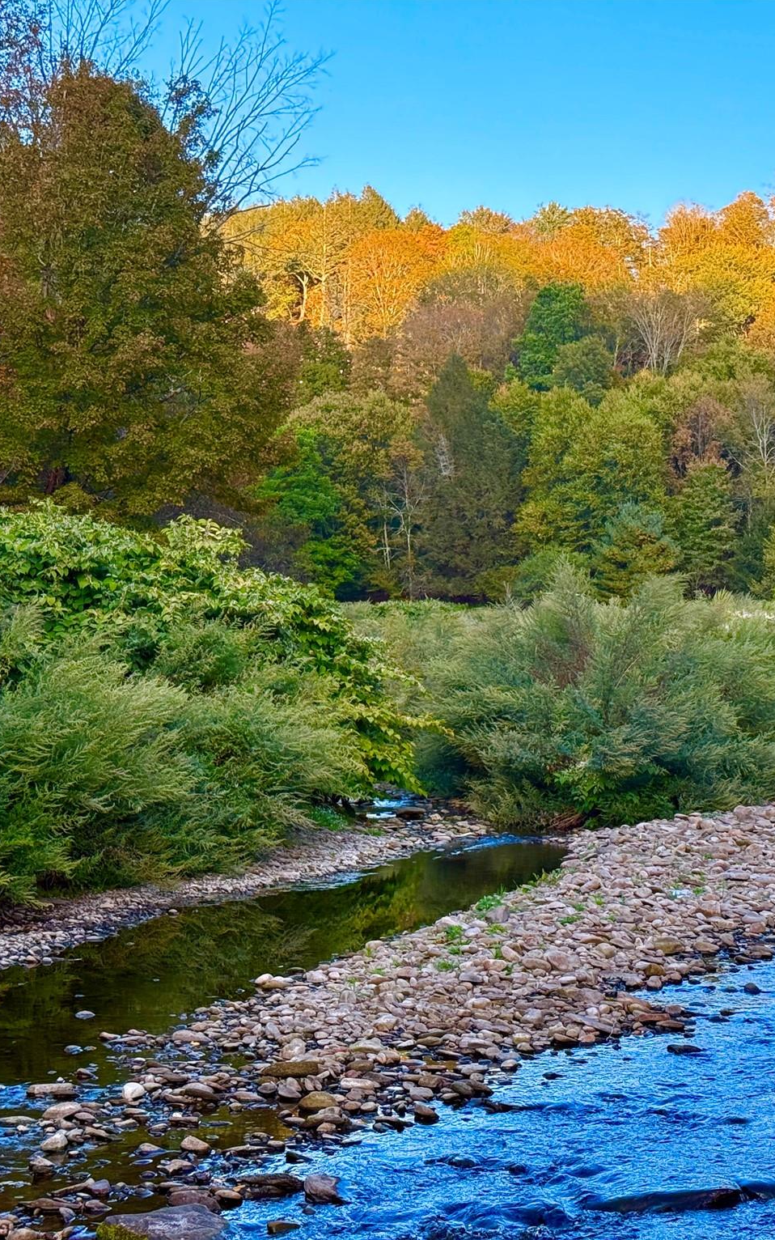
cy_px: 619
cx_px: 626
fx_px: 2297
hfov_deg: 19.0
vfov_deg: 30.2
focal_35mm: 68
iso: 100
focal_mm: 6.76
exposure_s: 1/392
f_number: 1.78
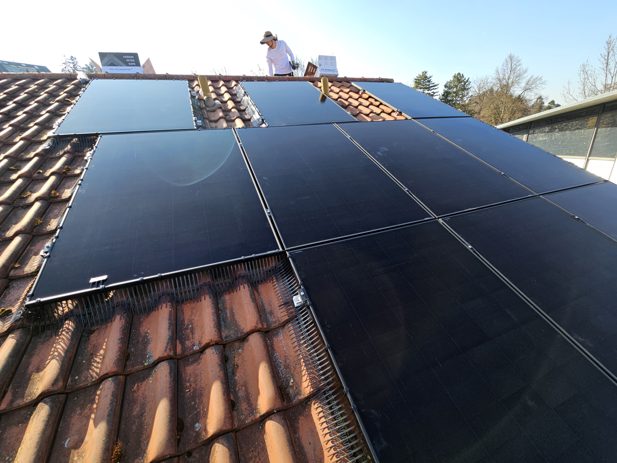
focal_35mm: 13
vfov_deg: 89.9
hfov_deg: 106.2
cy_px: 232
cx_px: 308
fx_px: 232
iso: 50
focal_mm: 2.2
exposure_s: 1/551
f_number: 2.2
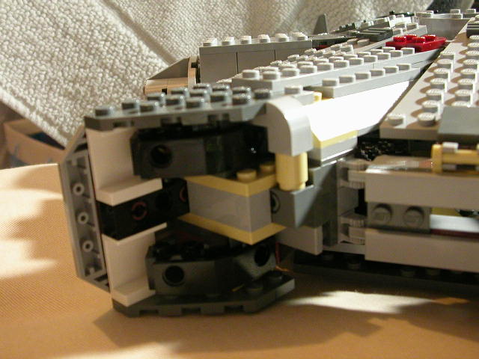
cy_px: 180
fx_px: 595
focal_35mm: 43
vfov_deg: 33.6
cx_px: 240
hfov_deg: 43.9
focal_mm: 6.6
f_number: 2.9
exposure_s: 1/6.2
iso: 400
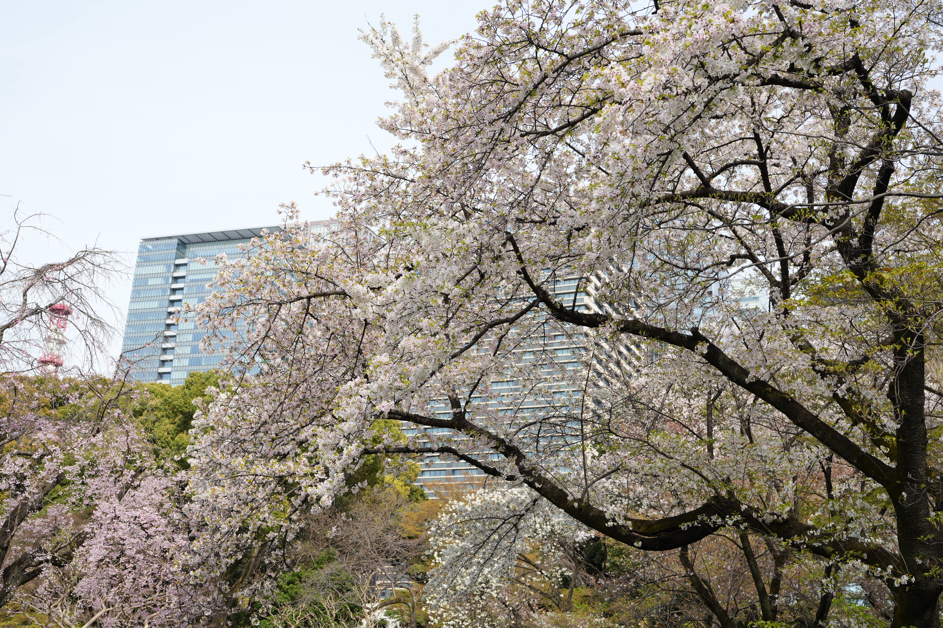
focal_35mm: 40
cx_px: 472
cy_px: 314
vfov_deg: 33.4
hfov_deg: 48.5
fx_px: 1048
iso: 100
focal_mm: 40
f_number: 5.6
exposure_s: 1/250
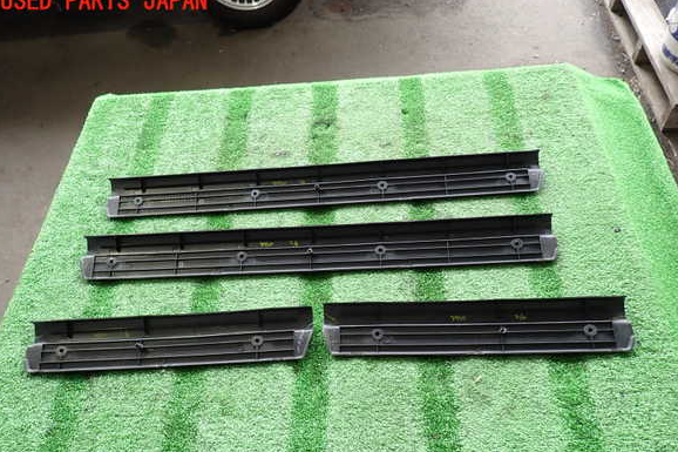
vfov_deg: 47.8
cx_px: 346
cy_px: 251
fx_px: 508
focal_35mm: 27
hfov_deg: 67.4
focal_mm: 4.5
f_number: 2
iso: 125
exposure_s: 1/60
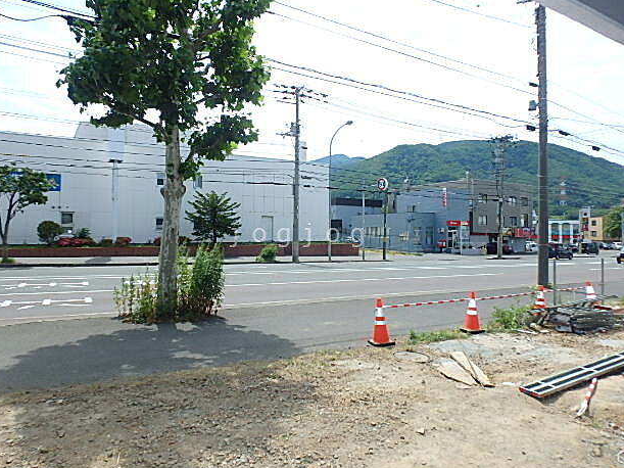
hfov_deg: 76.4
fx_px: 397
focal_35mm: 22
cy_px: 235
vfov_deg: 61.1
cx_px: 299
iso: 125
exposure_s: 1/1000
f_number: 3.5
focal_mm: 3.7
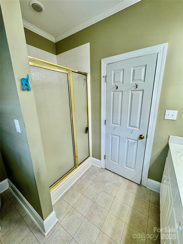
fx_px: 99
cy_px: 122
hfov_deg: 85.7
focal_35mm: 14
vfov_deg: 102.1
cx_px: 92
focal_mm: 2.22
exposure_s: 1/120
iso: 80
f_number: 2.2
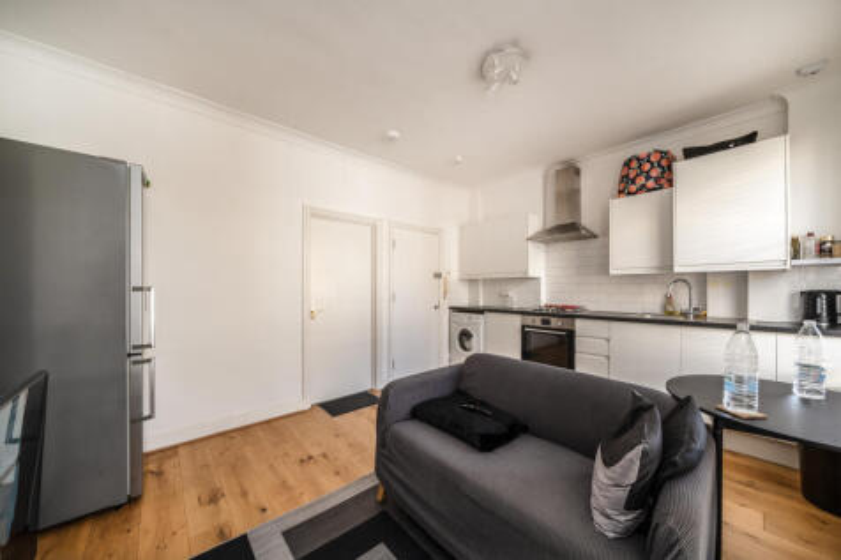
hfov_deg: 112.6
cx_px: 420
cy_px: 280
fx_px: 280
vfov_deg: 90.0
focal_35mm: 12
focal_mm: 12
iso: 800
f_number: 11
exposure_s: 1/20
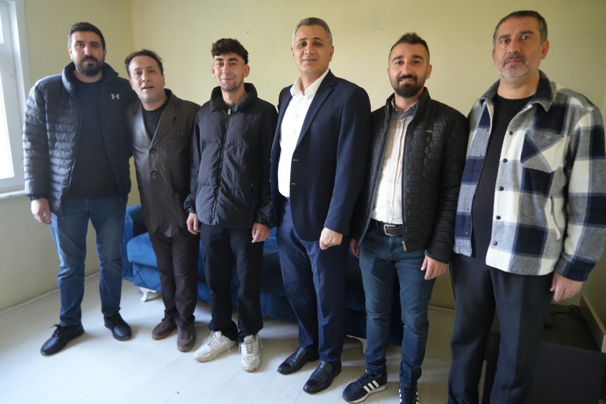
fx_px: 404
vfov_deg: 53.1
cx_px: 303
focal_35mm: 24
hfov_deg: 73.7
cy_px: 202
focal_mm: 24
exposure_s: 1/160
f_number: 4
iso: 5000
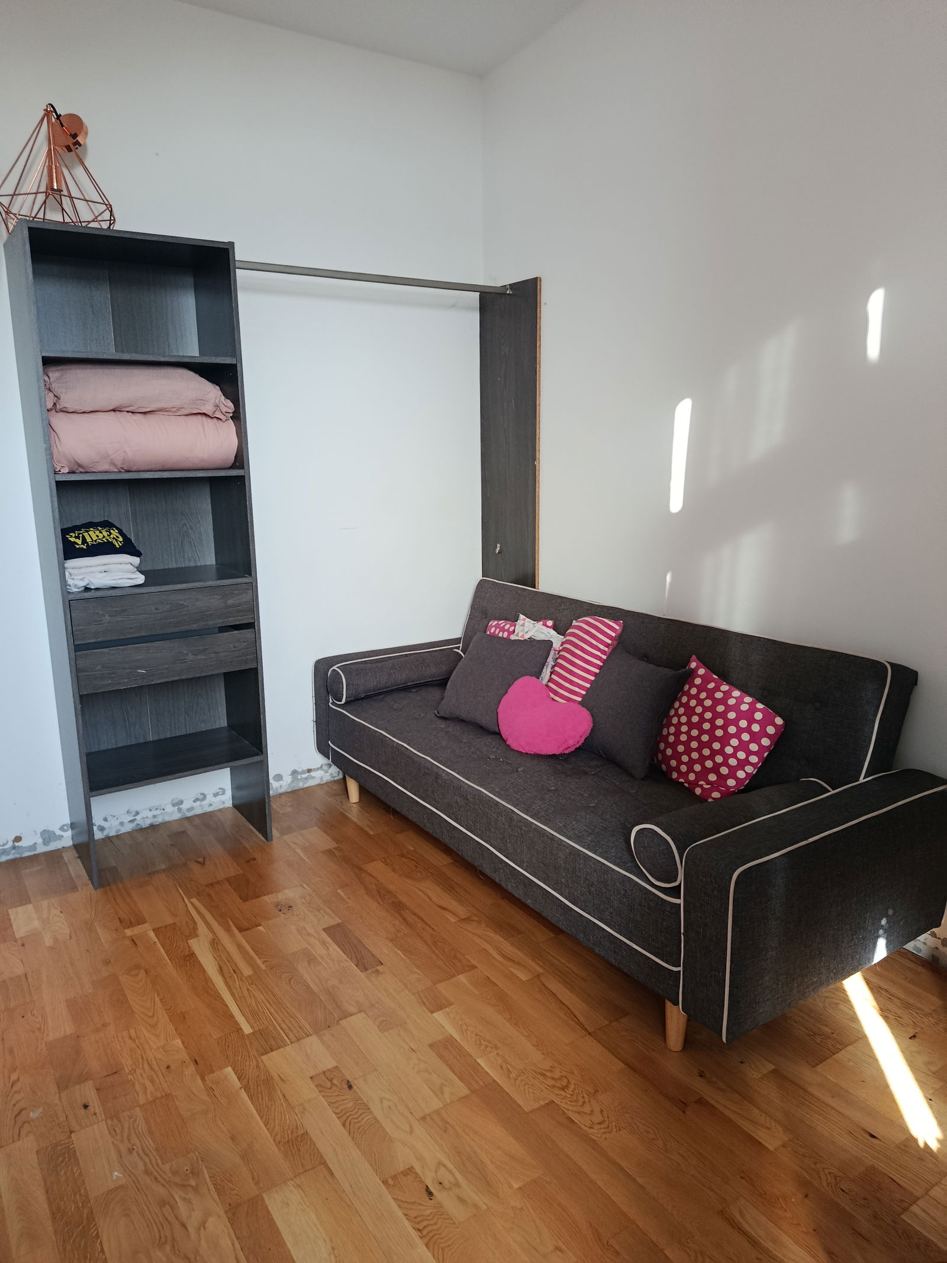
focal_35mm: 24
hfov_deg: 56.8
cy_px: 632
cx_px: 474
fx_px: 875
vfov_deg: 71.6
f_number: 1.7
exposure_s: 1/100
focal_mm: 5.24
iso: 1117
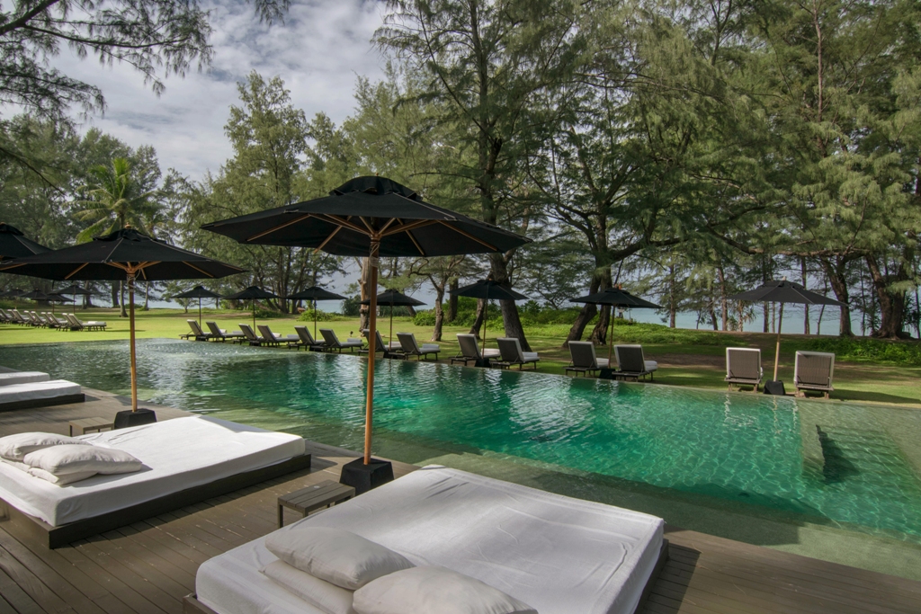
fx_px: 499
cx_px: 460
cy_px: 307
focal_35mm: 20
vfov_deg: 63.2
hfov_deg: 85.4
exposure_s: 1/60
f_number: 11
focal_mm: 13
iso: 100
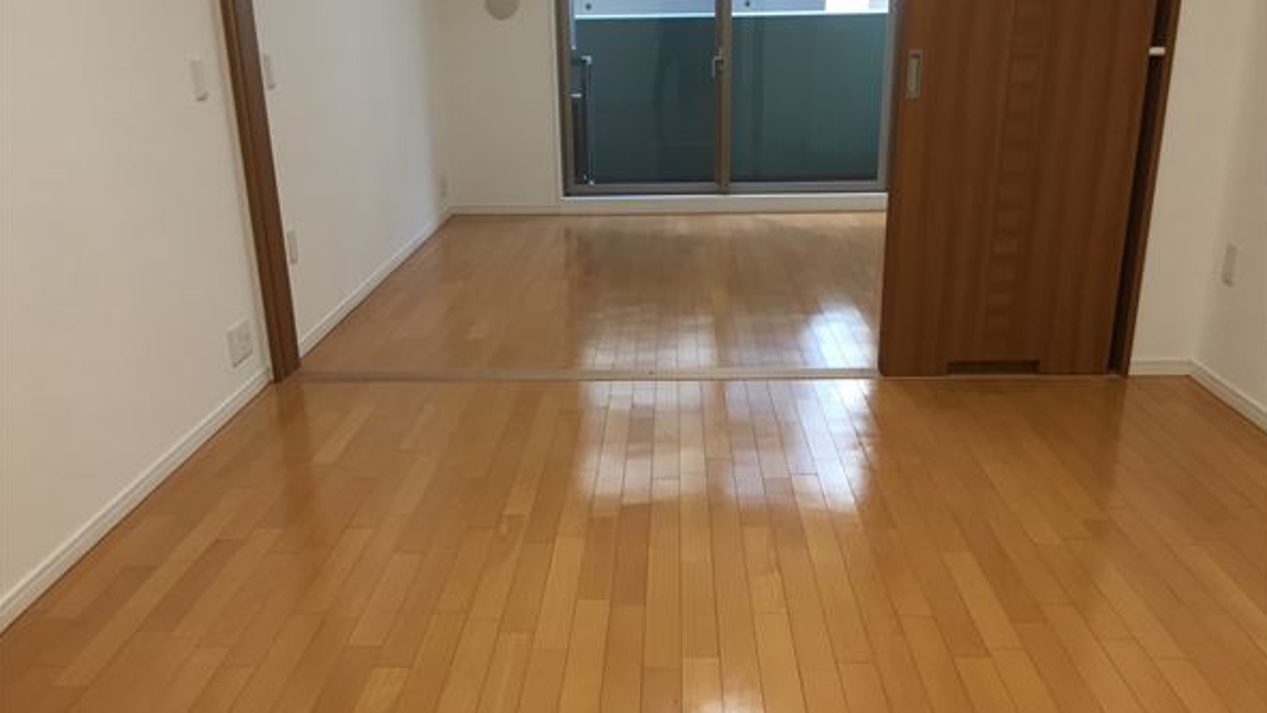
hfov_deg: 61.0
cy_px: 394
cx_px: 638
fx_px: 1075
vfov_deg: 36.6
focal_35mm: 32
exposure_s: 1/33
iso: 50
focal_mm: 4.15
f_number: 2.2
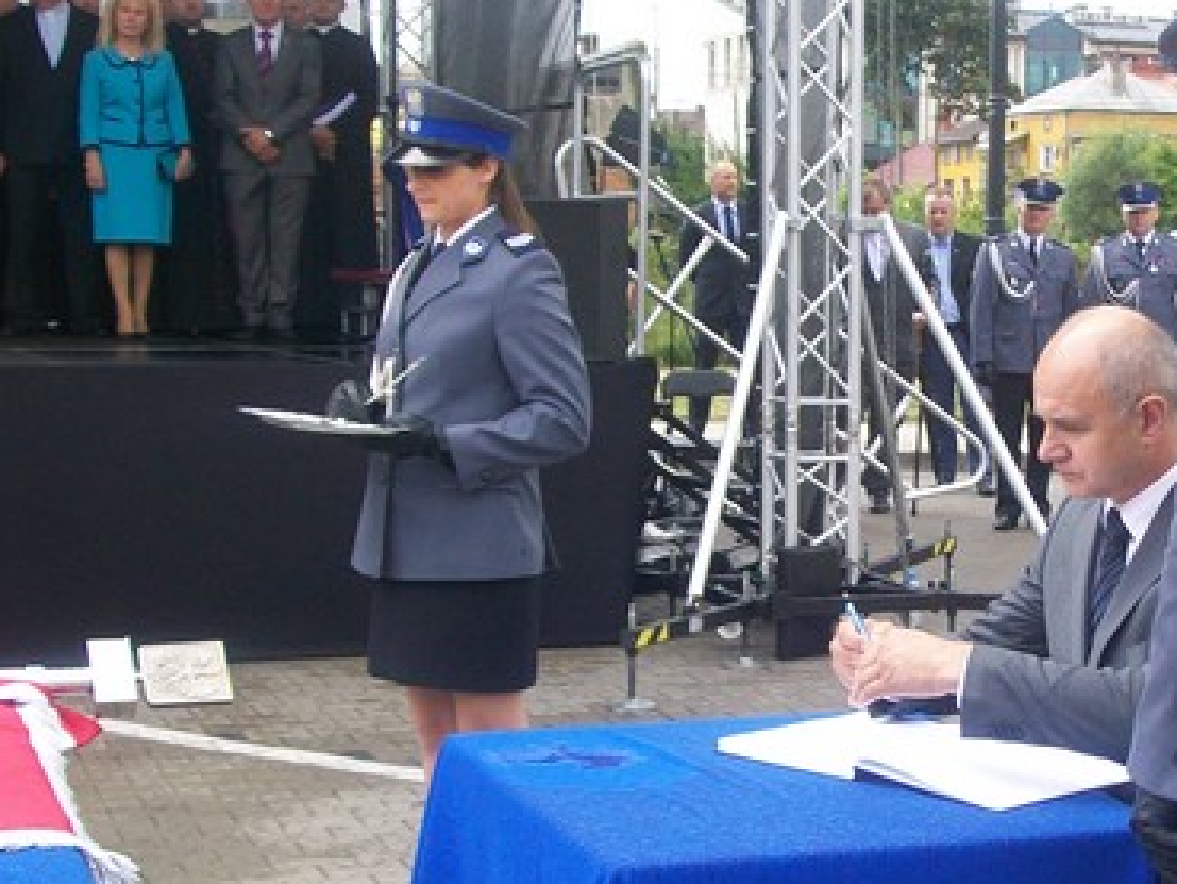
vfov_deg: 18.8
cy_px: 641
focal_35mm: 78
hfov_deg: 24.7
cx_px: 915
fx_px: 2653
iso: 64
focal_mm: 7.6
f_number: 3
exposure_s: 1/250
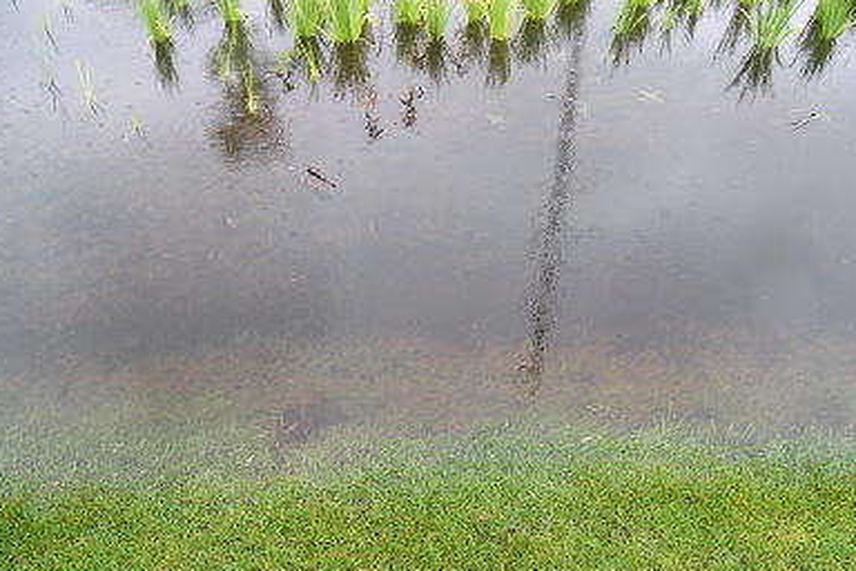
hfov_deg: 69.4
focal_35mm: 26
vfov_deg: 49.5
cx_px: 435
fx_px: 618
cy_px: 294
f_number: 2.8
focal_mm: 5
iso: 50
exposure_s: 1/100
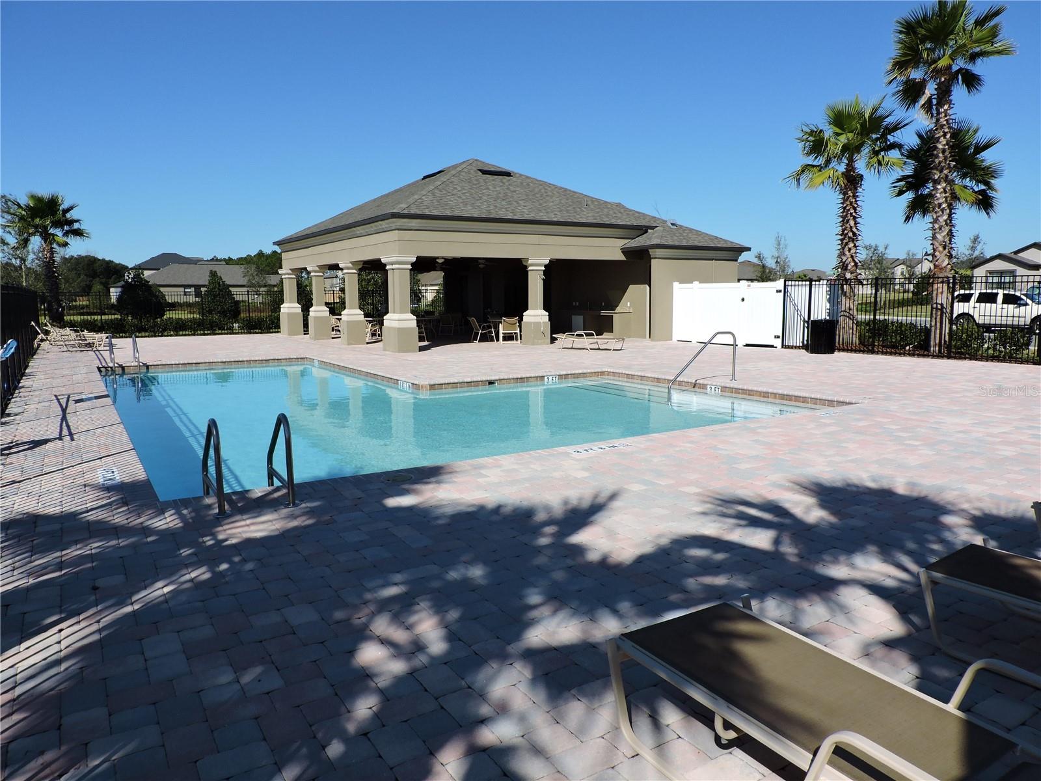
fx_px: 722
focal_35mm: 24
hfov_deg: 71.6
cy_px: 390
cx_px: 520
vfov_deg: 56.8
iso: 100
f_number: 3.7
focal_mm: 4.3
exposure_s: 1/1250
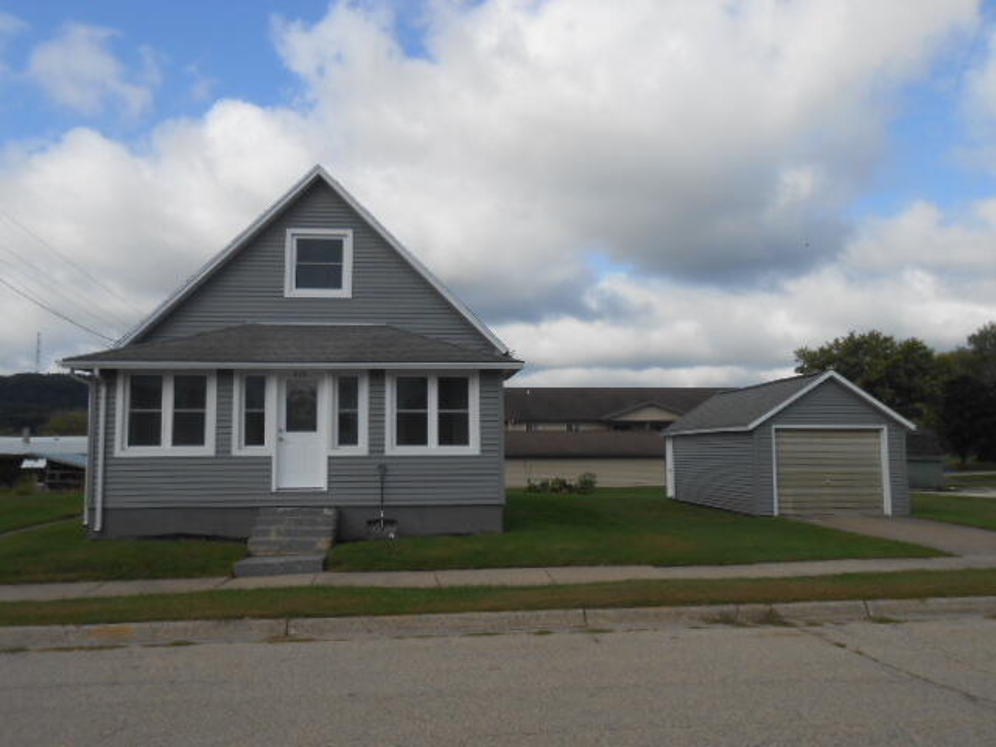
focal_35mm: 30
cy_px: 374
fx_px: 863
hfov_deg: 60.0
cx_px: 498
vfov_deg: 46.8
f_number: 3.8
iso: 80
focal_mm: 5.3
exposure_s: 1/1000
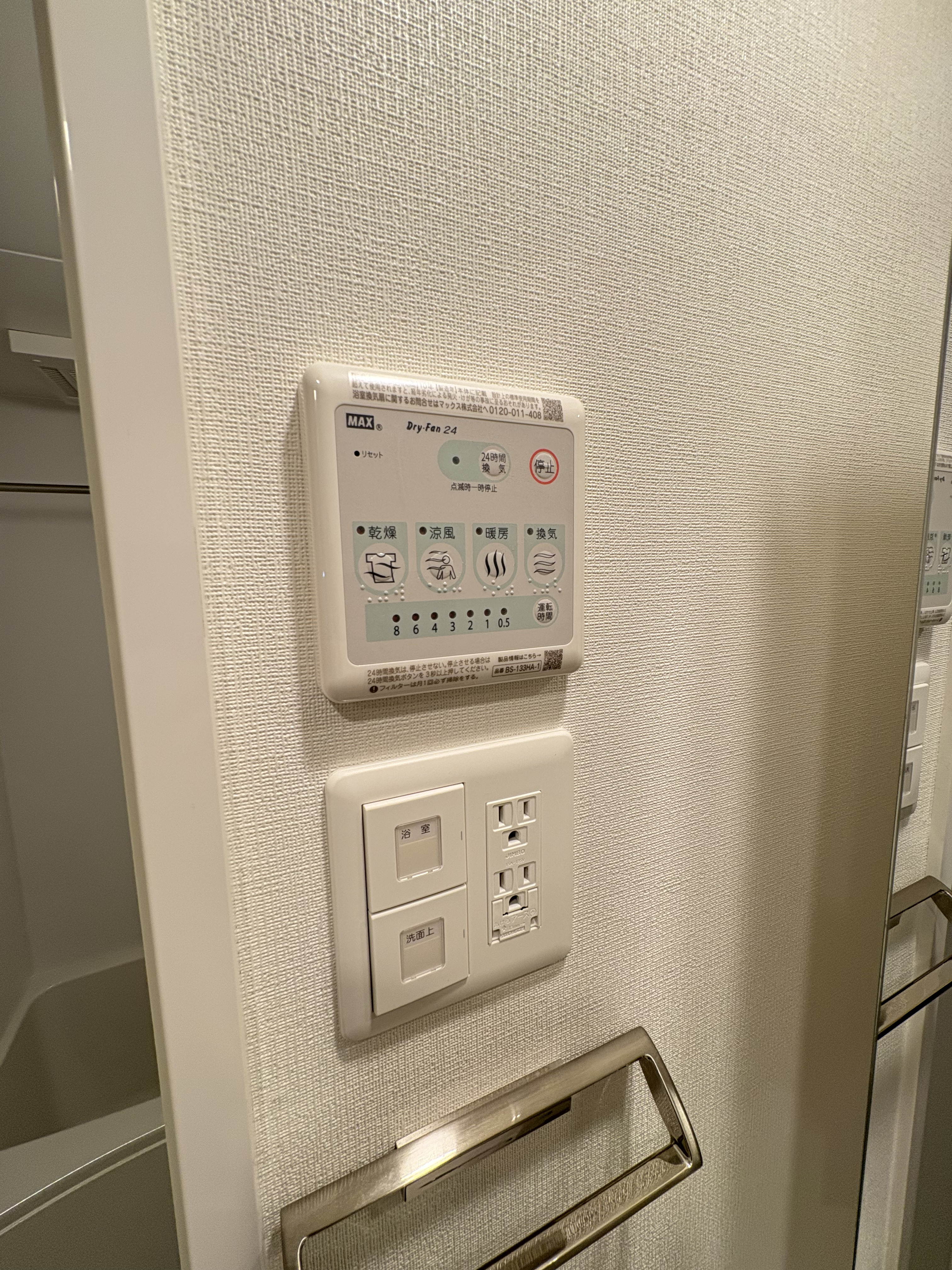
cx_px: 476
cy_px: 635
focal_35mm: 14
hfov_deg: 85.7
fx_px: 513
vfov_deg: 102.1
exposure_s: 1/120
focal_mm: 2.22
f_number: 2.2
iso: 160
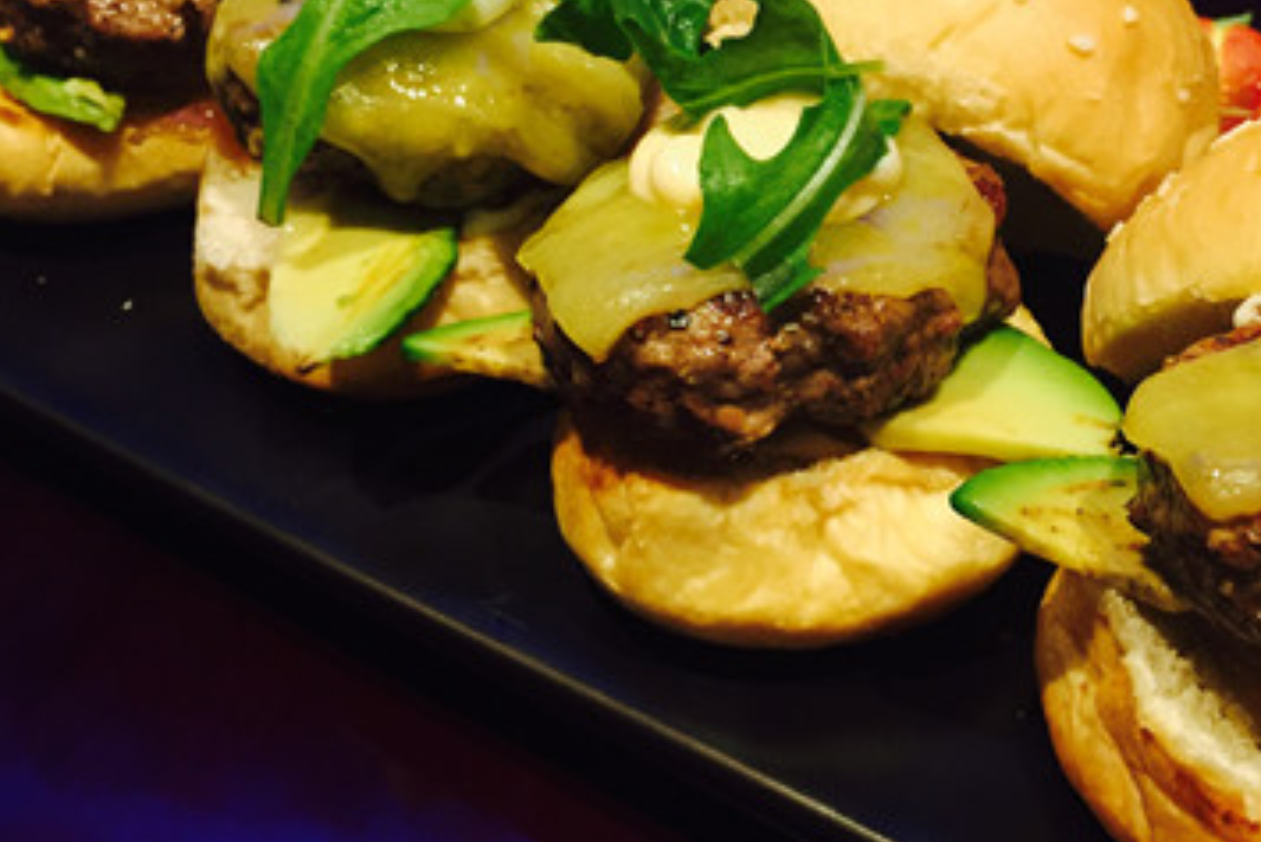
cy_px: 274
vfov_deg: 26.3
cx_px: 884
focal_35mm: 51
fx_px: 1787
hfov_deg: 38.2
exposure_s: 1/30
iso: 100
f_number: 2.2
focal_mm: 4.15
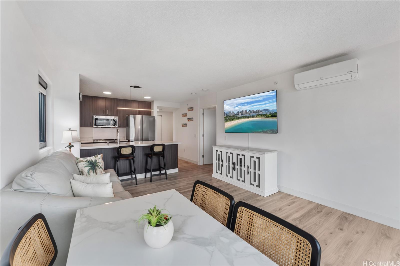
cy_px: 133
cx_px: 200
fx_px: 156
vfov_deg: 81.2
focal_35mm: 14
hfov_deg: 104.3
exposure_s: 1/10
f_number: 9
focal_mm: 14
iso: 400
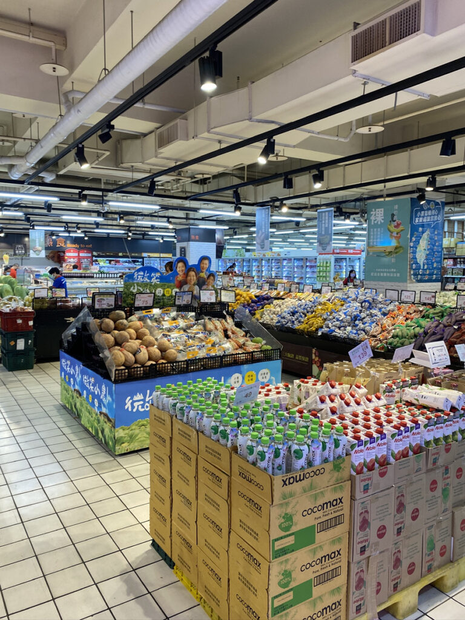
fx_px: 466
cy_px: 310
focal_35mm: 26
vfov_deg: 67.3
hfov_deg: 53.1
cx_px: 232
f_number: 1.8
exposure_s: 1/120
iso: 100
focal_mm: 4.25
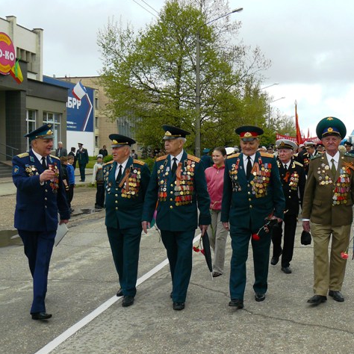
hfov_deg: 38.9
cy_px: 177
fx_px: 498
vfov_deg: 39.2
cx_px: 226
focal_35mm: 43
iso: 100
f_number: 4
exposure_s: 1/200
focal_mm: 6
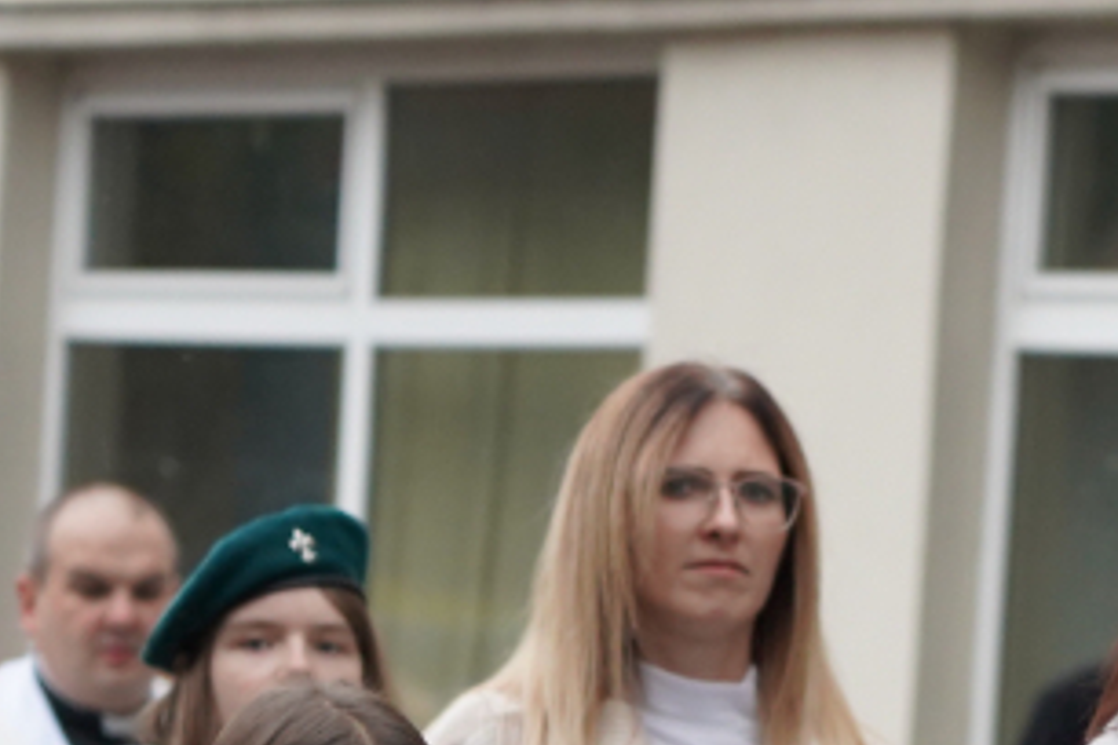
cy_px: 1313
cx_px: 1330
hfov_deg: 5.6
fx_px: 11334
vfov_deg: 3.7
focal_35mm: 365
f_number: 4
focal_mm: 86
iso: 1250
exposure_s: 1/160
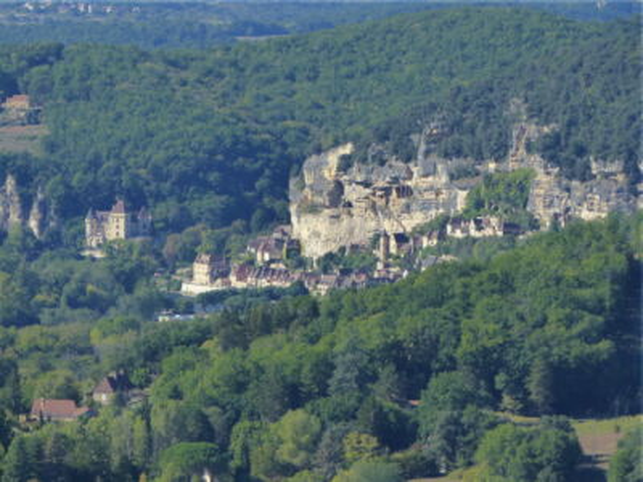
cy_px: 241
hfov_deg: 5.5
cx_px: 322
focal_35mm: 359
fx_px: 6669
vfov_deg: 4.1
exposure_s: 1/2000
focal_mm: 64.6
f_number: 2.8
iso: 200
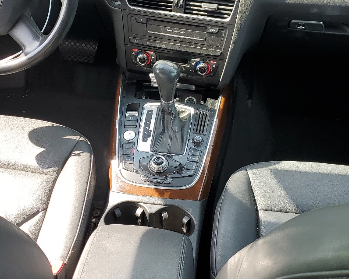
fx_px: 527
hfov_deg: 36.5
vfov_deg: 29.6
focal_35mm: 51
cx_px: 136
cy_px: 109
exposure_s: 1/256
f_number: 1.5
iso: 50
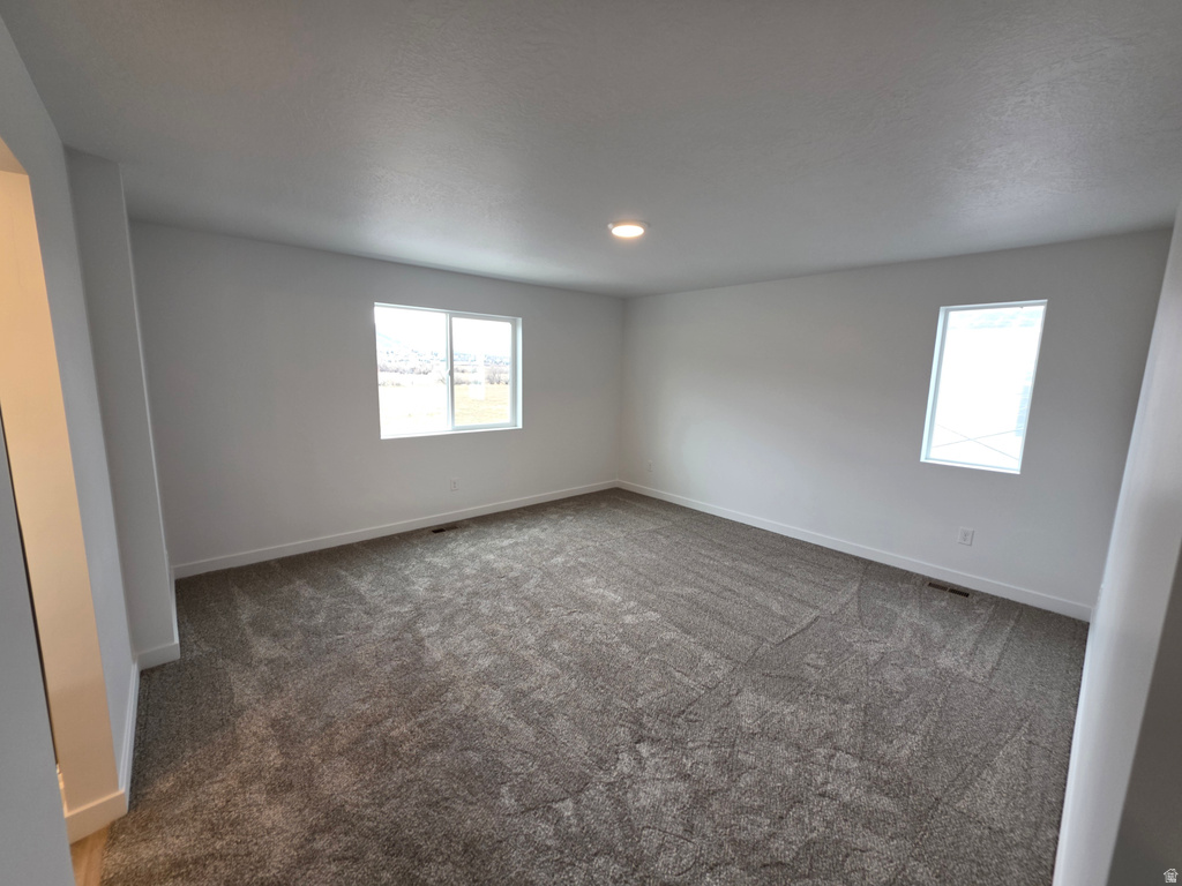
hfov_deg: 106.2
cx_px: 591
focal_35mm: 13
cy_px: 443
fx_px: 444
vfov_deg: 89.9
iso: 100
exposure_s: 1/120
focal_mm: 2.2
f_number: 1.9
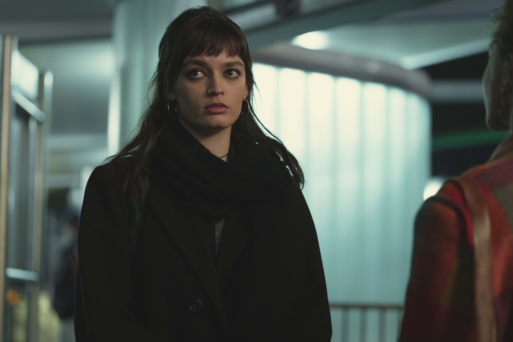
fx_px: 1211
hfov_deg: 23.9
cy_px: 171
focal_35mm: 85
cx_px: 256
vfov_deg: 16.1
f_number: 2.8
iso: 2000
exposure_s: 1/100
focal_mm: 85
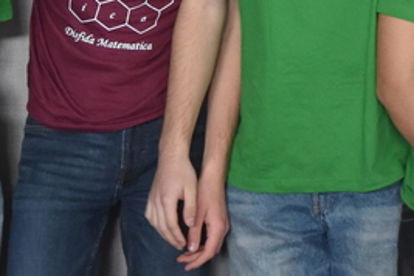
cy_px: -40
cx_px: 247
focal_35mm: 135
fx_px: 1552
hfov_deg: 15.2
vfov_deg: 10.0
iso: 1250
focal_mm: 20
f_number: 4
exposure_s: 1/60
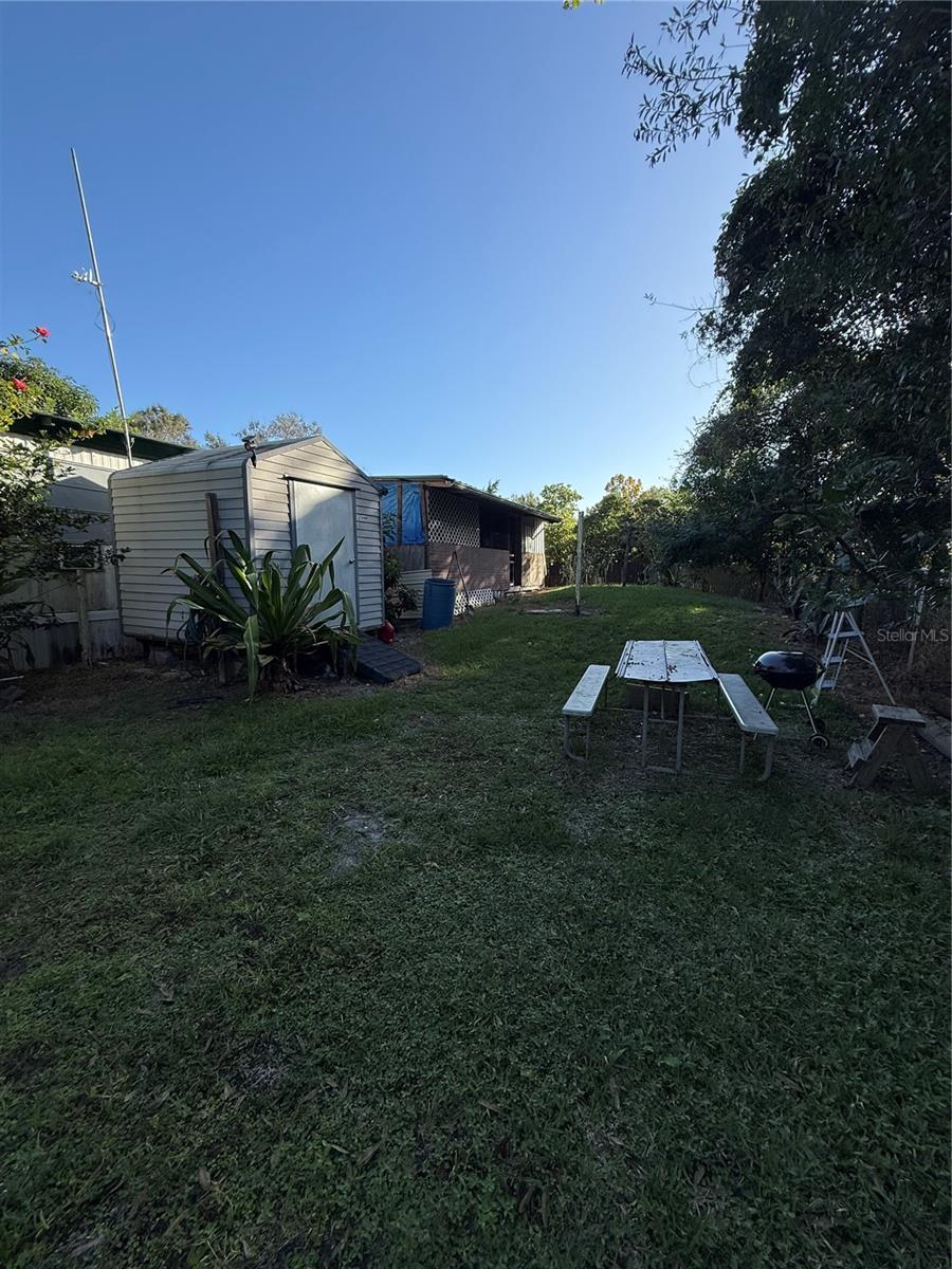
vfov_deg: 102.1
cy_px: 634
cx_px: 476
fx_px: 513
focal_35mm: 14
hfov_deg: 85.7
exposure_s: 1/789
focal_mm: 2.22
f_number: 2.2
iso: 50
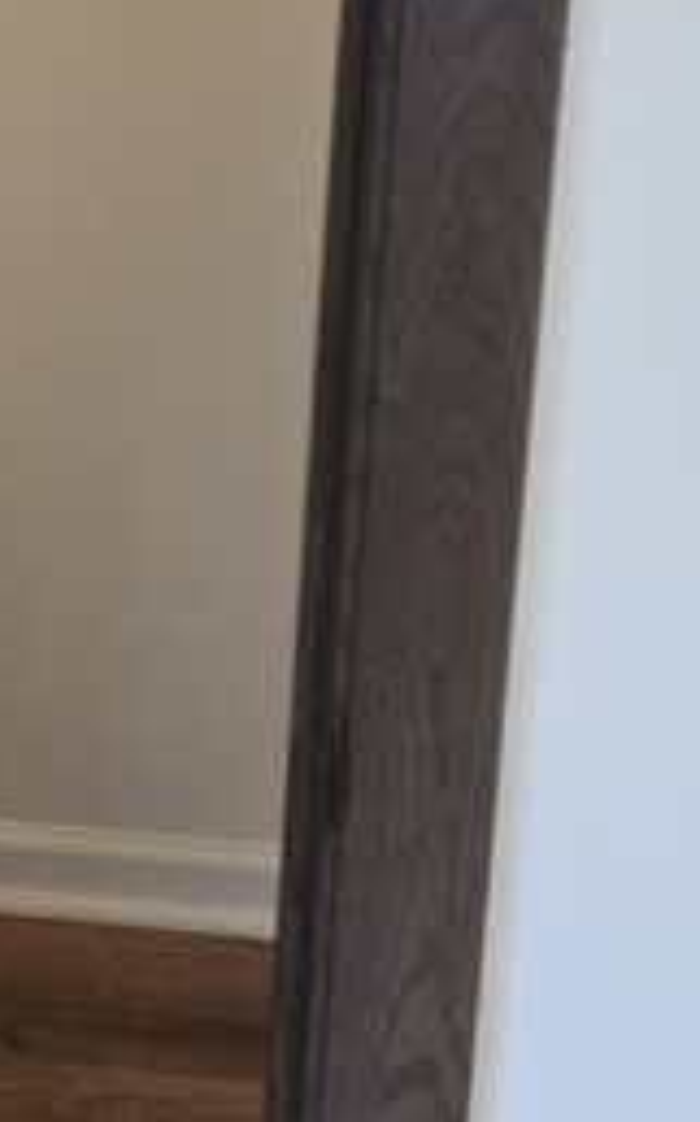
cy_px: 4
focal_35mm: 102
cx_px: -483
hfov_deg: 12.0
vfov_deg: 19.8
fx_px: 3117
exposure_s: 1/120
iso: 500
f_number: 1.7
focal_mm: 6.3
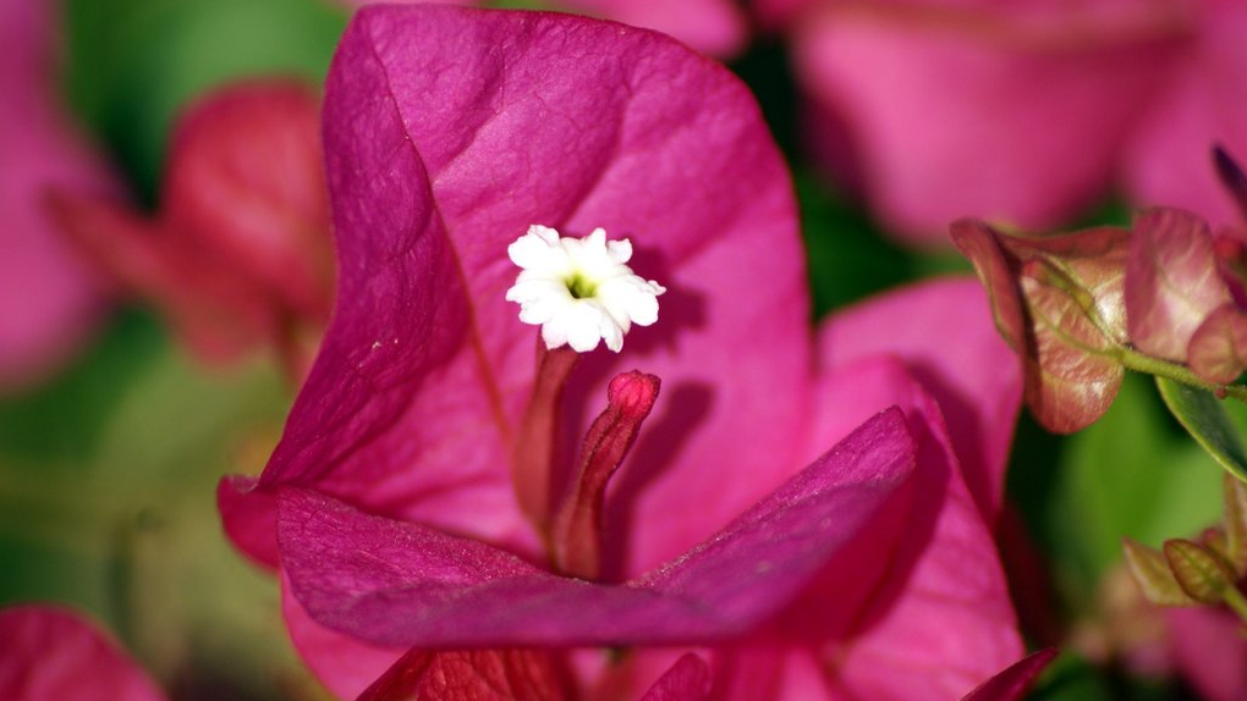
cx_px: 625
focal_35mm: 473
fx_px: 15642
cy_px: 302
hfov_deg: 4.6
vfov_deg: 2.6
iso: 200
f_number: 7.1
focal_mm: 300
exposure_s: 1/800
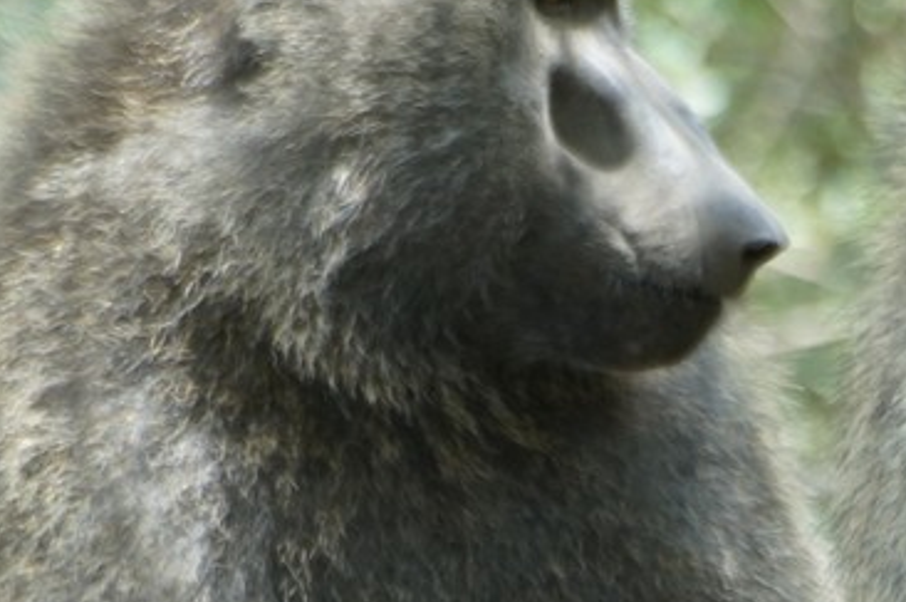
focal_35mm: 1480
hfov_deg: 1.4
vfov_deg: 0.9
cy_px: 642
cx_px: 762
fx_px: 37197
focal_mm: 300
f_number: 8
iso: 400
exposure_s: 1/160
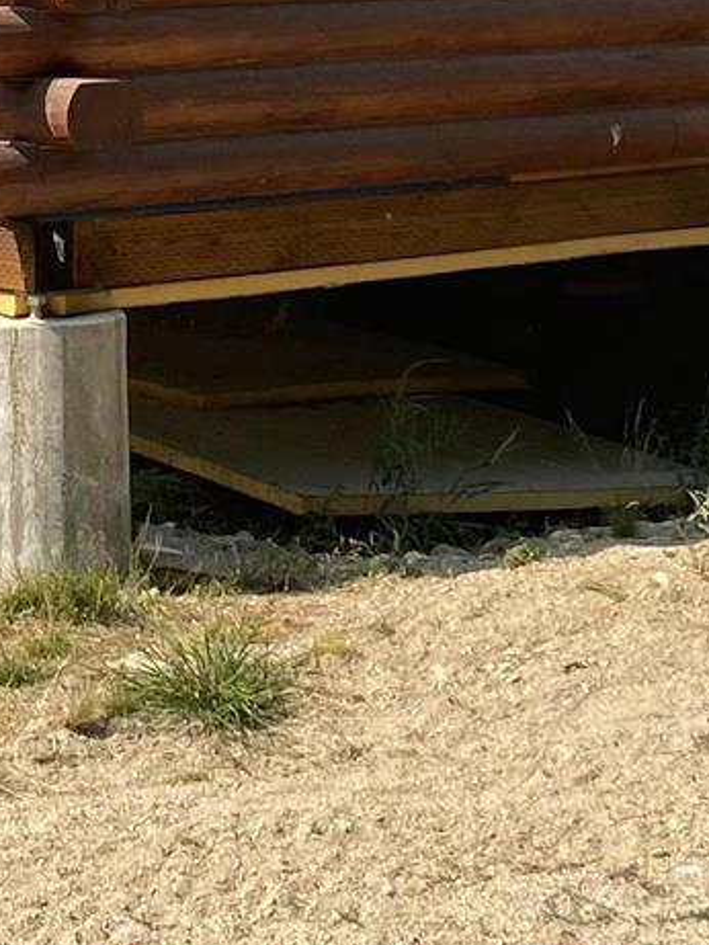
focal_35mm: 130
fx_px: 3549
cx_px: 459
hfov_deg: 11.4
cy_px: -271
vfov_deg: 14.5
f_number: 1.8
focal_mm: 4.2
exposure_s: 1/1727
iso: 32
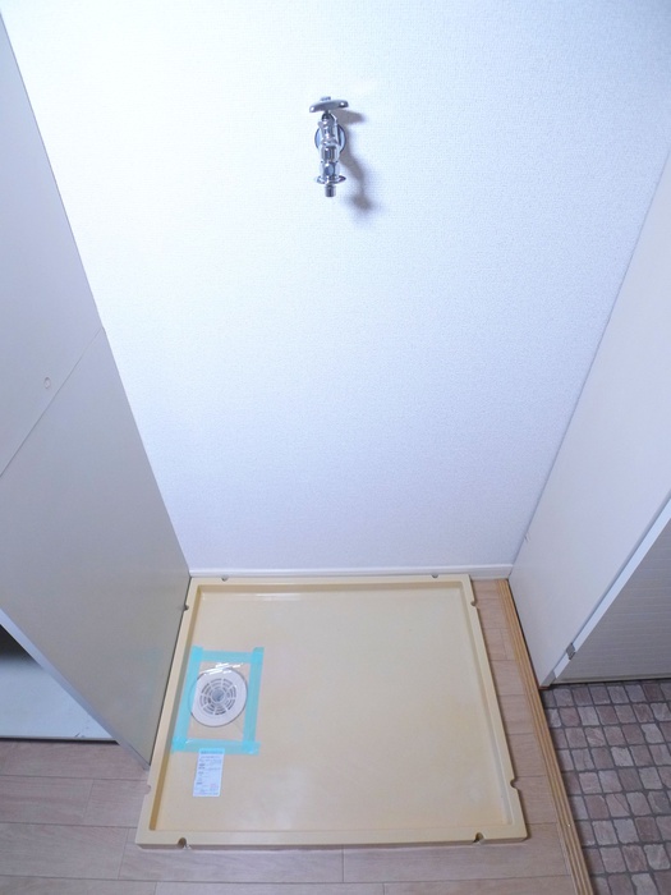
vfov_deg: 71.6
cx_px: 336
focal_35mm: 24
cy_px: 448
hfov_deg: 56.8
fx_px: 620
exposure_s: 1/60
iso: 320
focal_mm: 5.1
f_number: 2
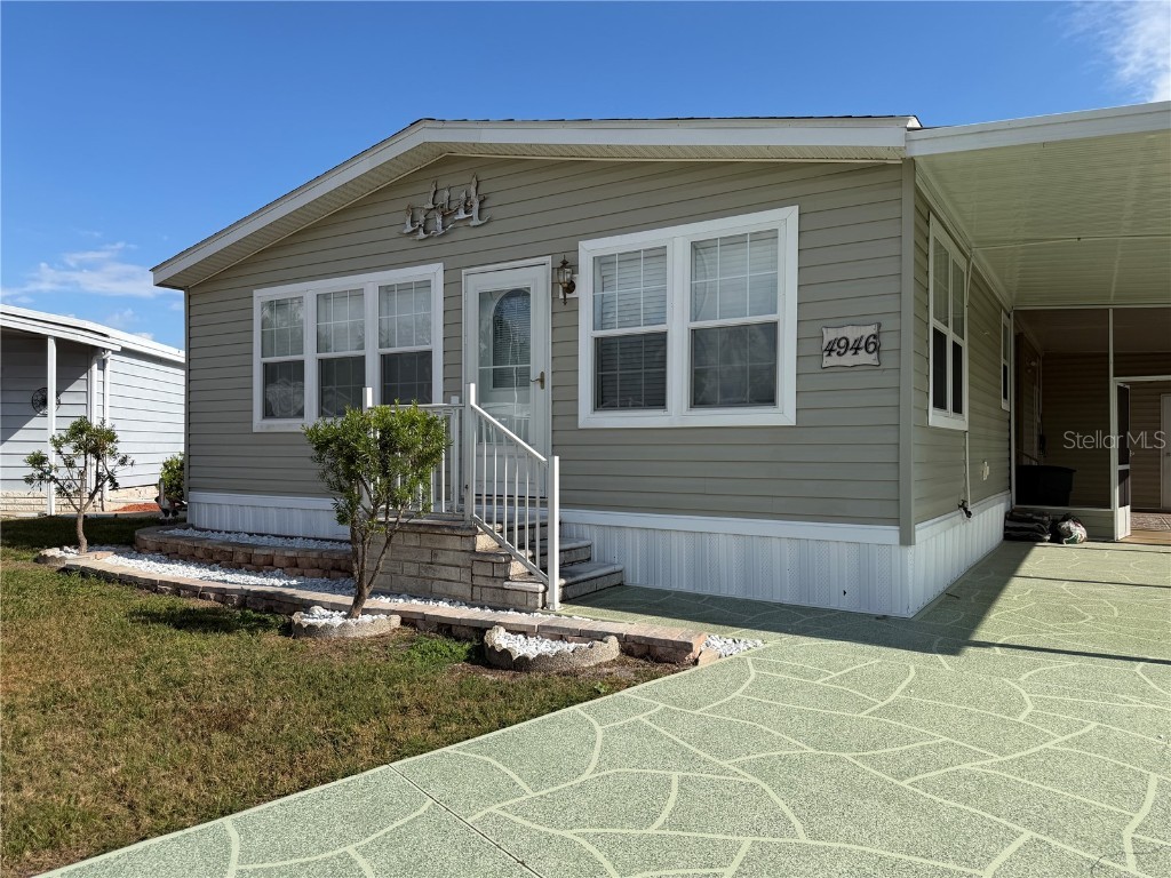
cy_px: 439
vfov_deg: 56.8
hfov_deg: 71.6
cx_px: 586
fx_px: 812
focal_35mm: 24
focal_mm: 6.76
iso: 80
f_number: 1.78
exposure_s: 1/6173
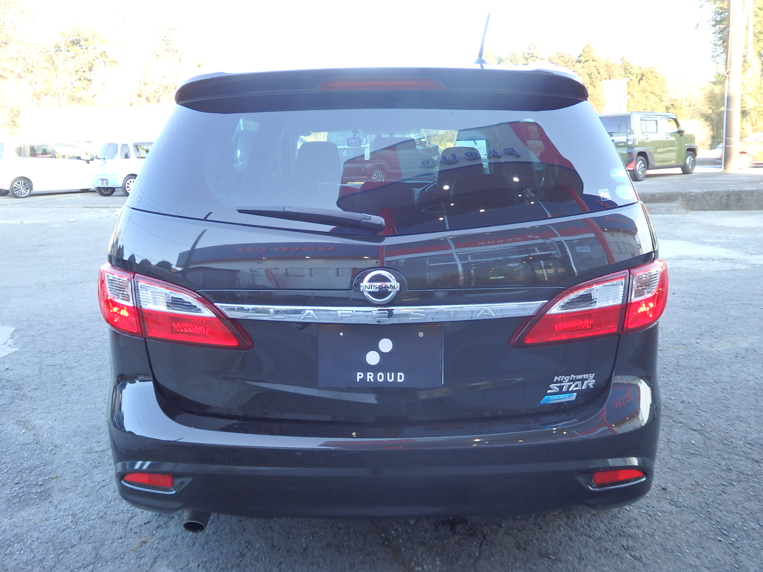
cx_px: 382
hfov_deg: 55.4
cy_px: 286
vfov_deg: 42.9
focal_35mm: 33
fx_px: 727
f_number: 3.4
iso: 125
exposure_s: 1/60
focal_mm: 6
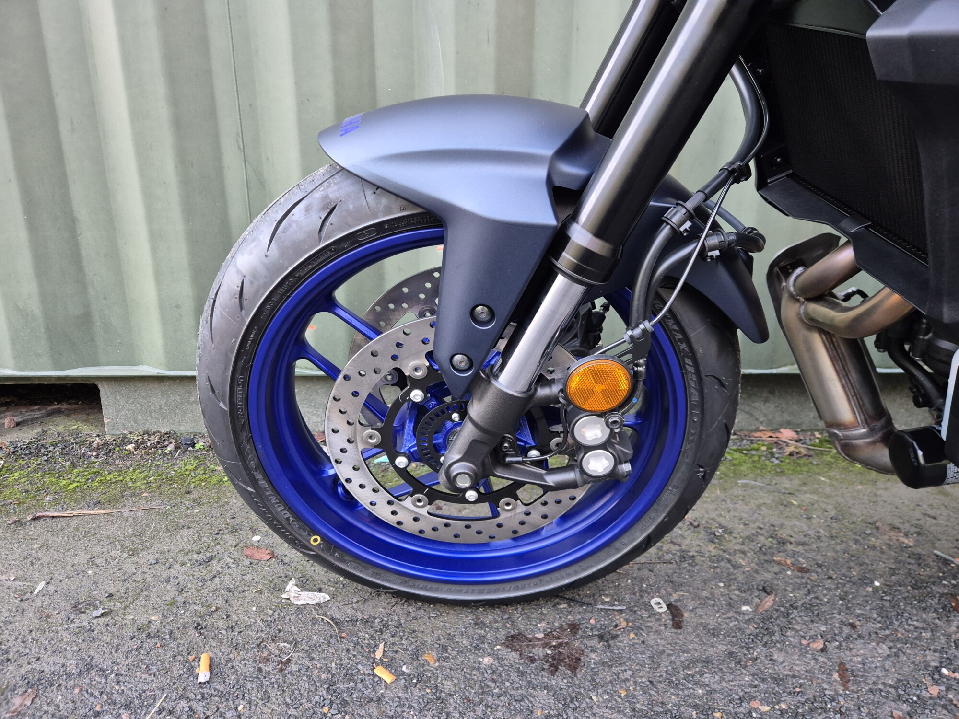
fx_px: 637
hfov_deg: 73.9
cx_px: 480
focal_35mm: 23
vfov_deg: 58.9
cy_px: 360
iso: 640
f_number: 1.8
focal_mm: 5.4
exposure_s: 1/100
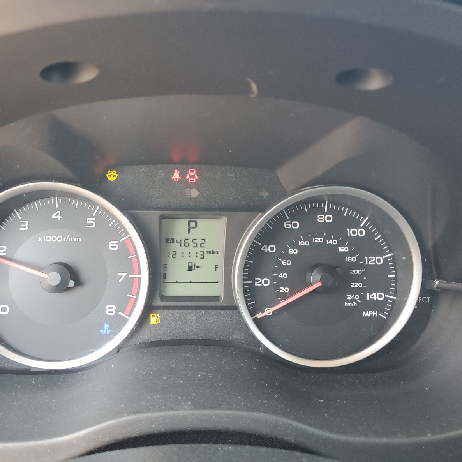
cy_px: 232
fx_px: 468
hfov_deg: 52.3
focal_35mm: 31
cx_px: 191
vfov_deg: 52.5
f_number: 1.5
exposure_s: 1/60.2
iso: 65
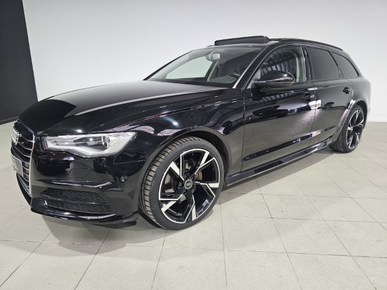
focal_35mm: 23
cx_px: 194
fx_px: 257
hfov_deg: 73.9
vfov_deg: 58.9
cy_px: 145
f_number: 1.7
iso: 125
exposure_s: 1/100
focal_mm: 6.3
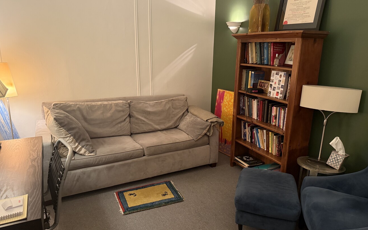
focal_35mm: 26
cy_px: 114
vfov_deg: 47.6
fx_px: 261
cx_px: 186
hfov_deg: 70.4
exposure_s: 1/60
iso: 640
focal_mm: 6.76
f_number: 1.78
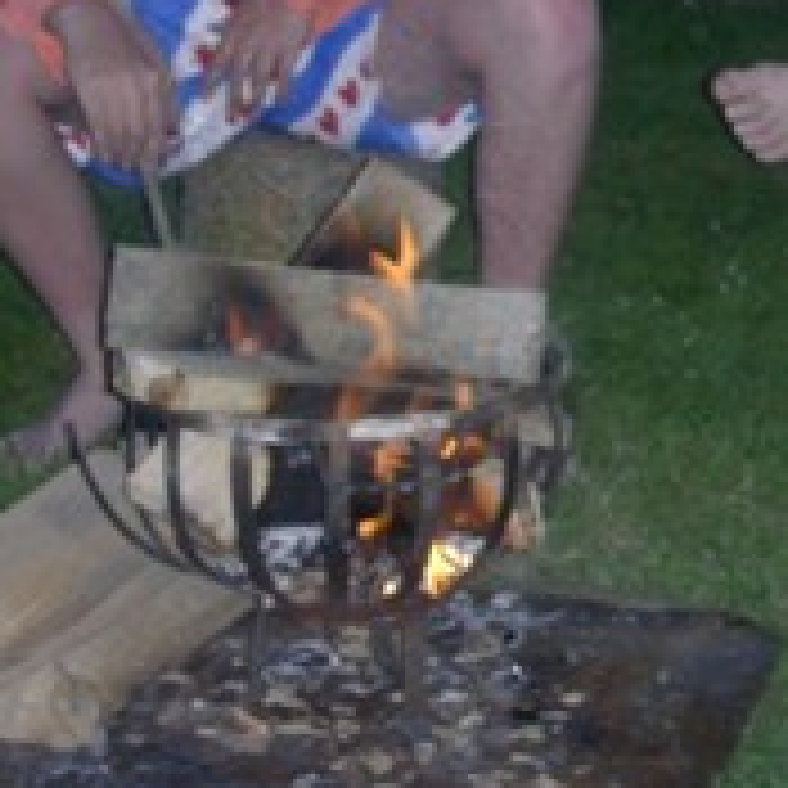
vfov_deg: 16.8
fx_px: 2627
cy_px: 86
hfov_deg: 16.8
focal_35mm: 102
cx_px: 720
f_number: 2.9
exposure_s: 1/64
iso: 70
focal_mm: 6.7
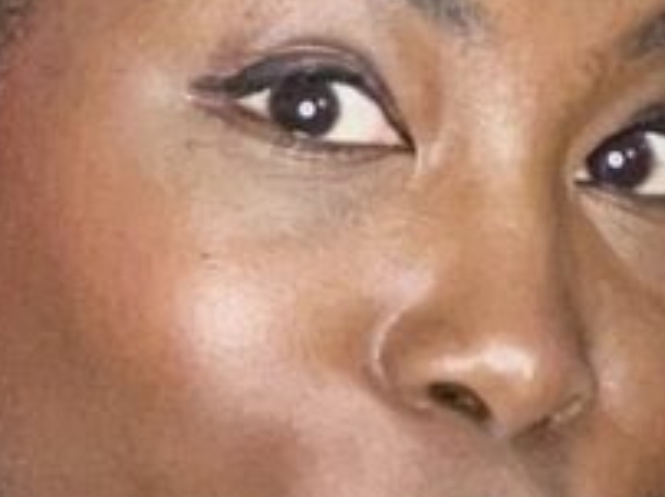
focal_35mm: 113
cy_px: 533
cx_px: 283
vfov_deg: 12.9
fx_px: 2168
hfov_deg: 17.4
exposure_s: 1/60
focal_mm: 2.69
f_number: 1.9
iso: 160
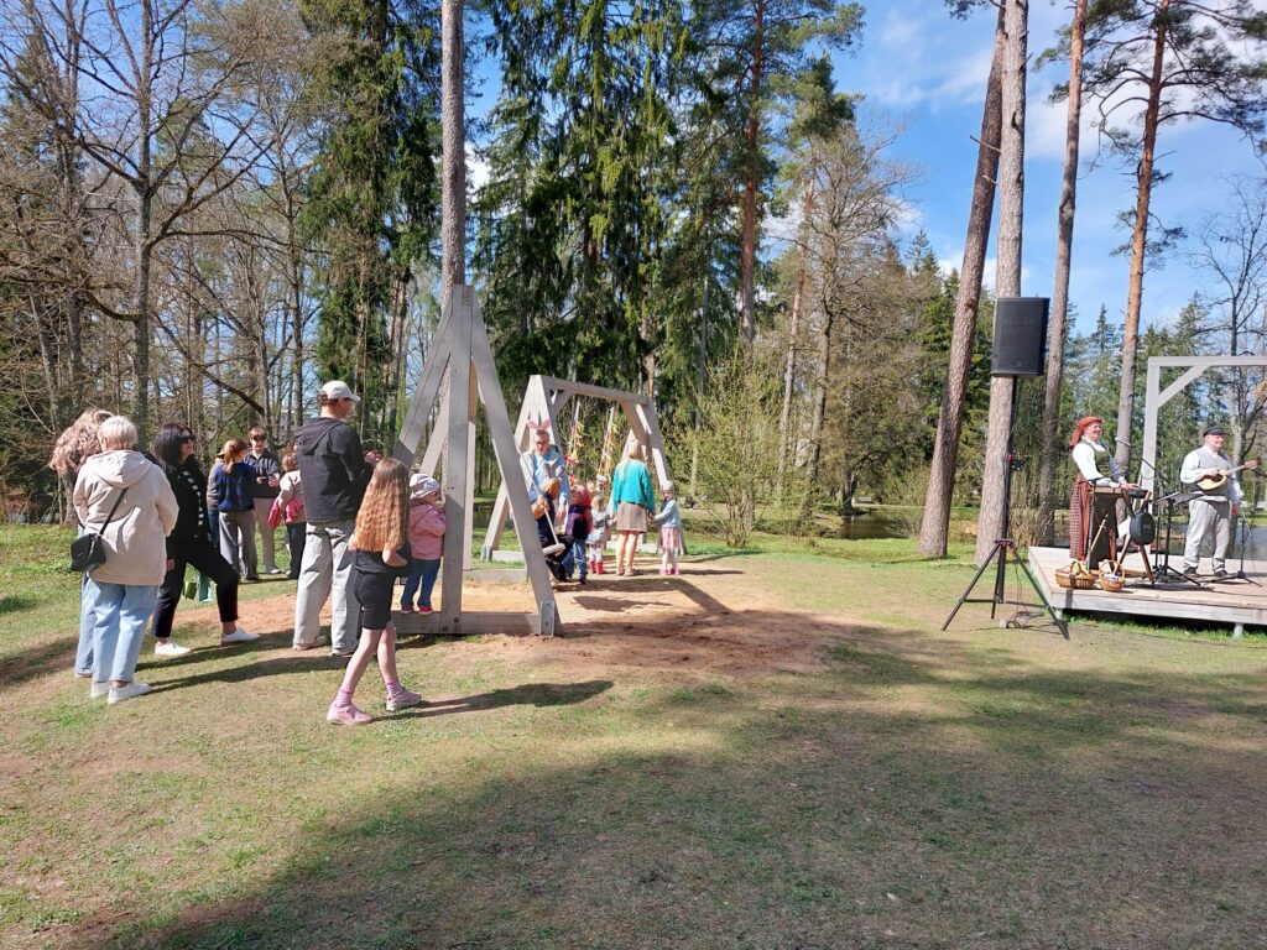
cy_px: 475
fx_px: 878
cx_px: 634
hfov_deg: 71.6
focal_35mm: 24
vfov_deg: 56.8
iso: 25
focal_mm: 5.23
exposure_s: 1/488
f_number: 1.8
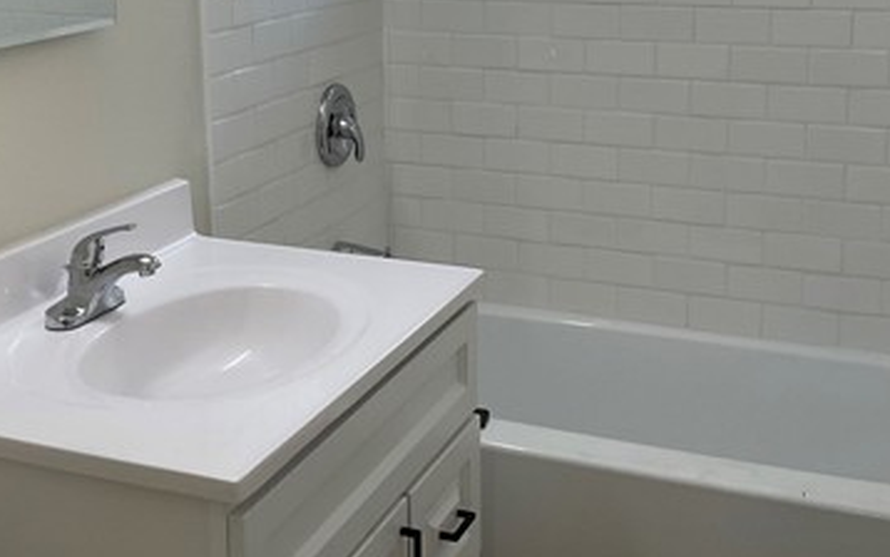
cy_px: 85
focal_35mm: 55
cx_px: 383
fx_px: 1334
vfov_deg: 23.1
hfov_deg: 36.8
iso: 64
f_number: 1.8
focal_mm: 3
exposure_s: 1/120
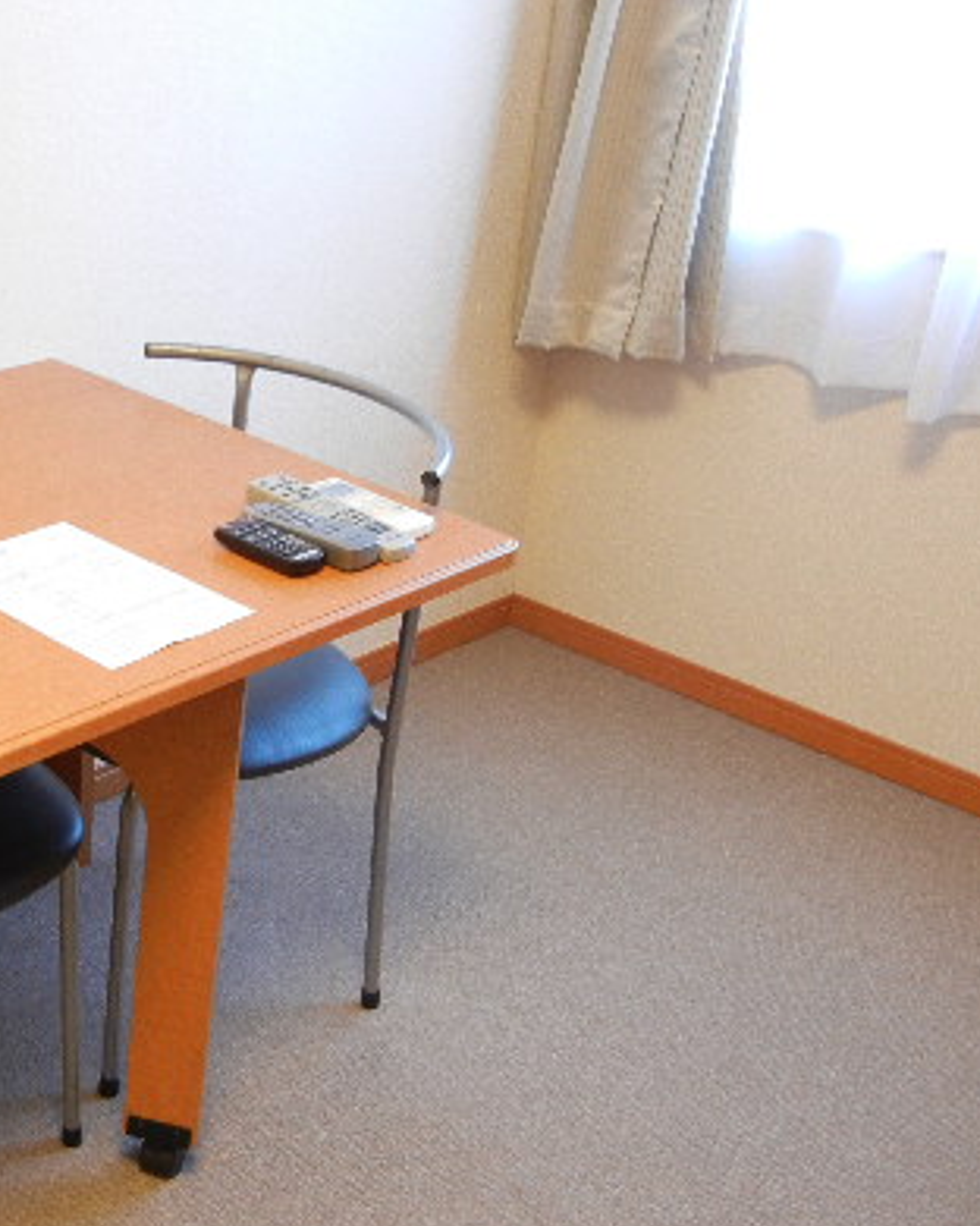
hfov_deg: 29.9
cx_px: 72
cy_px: 692
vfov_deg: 38.7
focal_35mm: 48
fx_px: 1740
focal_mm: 5.4
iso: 400
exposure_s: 1/26.6
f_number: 3.5
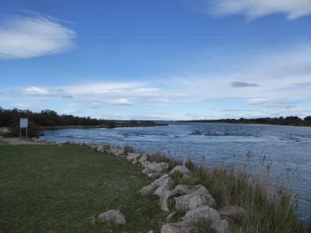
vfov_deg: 54.9
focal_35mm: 25
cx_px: 156
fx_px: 225
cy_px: 116
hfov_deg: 69.4
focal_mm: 4.3
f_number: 3.3
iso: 125
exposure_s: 1/1300
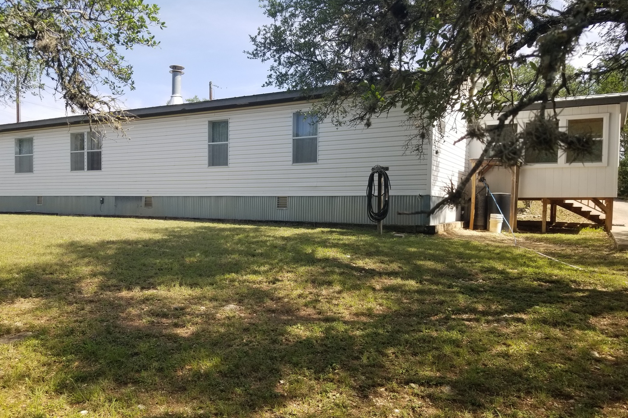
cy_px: 234
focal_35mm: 28
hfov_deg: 65.5
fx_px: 488
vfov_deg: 46.3
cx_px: 306
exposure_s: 1/1040
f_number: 1.7
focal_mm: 4.25
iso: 50
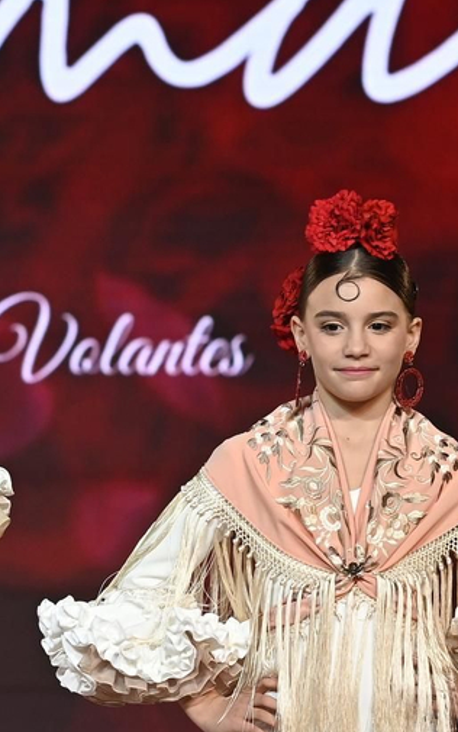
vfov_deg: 7.1
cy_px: 608
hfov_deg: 4.4
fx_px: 5926
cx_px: 32
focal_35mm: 297
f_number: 4.5
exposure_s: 1/500
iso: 2000
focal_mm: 92
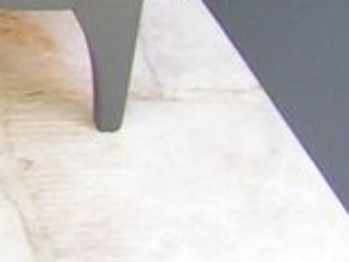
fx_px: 2260
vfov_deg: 6.3
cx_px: -611
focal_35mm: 224
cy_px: -381
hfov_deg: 7.9
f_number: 3.2
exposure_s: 1/40
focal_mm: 6
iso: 125
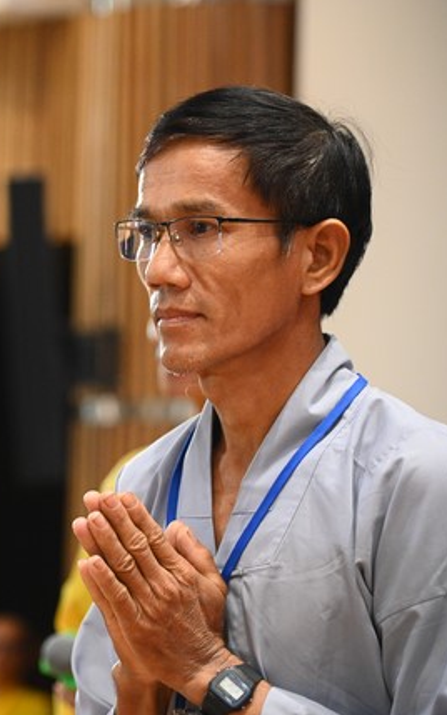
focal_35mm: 185
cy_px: 358
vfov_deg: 11.3
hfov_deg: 7.0
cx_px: -70
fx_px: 3607
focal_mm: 120
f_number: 4
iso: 5000
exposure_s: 1/160
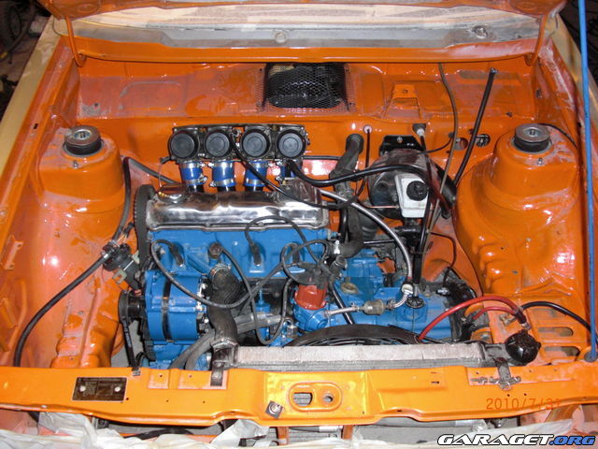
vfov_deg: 39.7
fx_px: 622
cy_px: 224
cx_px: 299
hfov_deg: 51.4
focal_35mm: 36
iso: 200
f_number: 2.8
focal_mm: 6.3
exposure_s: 1/60
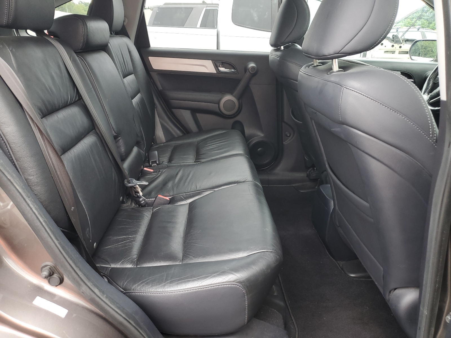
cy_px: 169
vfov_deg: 53.1
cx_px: 226
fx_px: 339
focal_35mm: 26
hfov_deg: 67.3
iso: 57
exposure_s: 1/60.2
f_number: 1.5
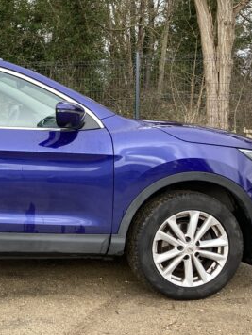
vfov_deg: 30.7
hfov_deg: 21.6
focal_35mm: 63
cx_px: -51
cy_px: 175
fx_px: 612
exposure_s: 1/121
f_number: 1.8
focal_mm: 3.99
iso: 64
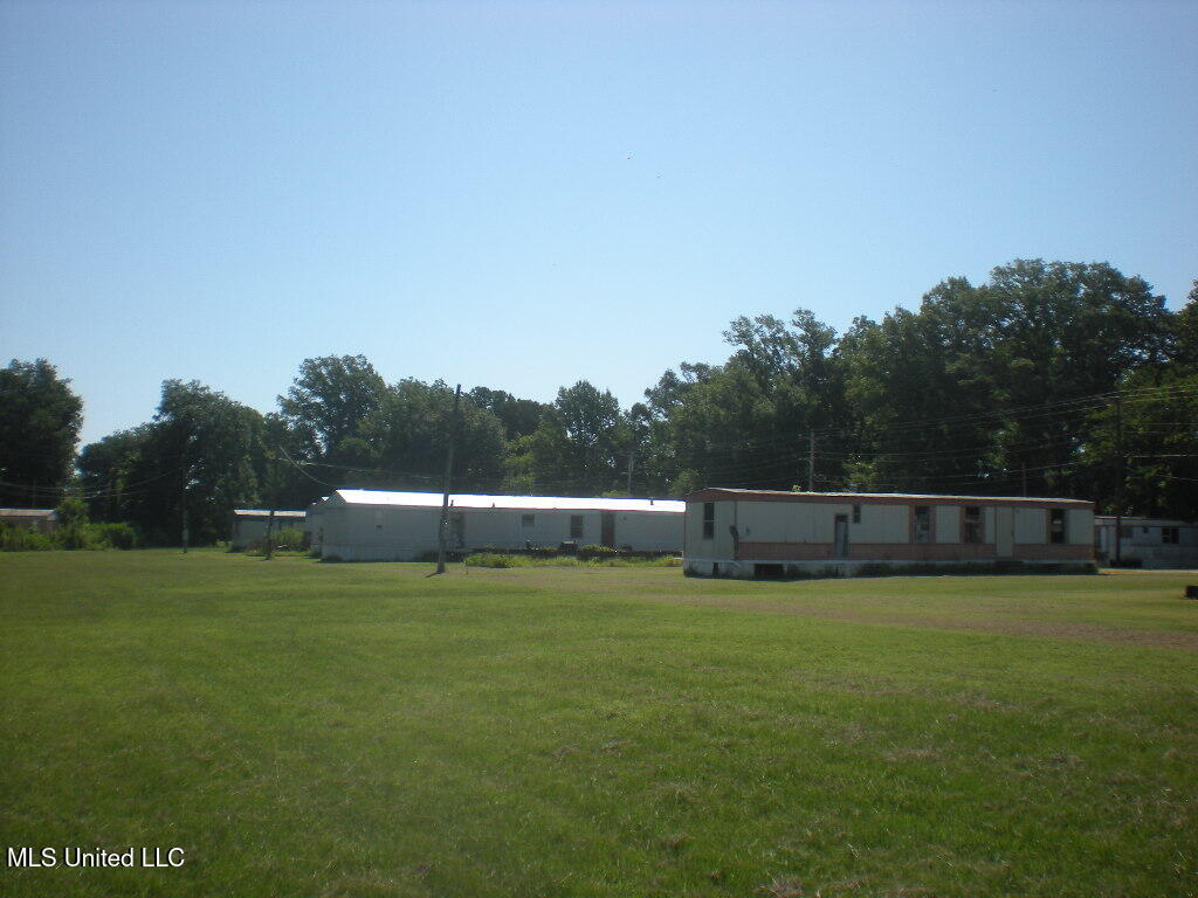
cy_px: 449
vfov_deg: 37.7
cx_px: 599
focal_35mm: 38
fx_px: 1315
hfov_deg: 49.0
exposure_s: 1/689
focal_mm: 6.3
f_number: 4.6
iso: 64
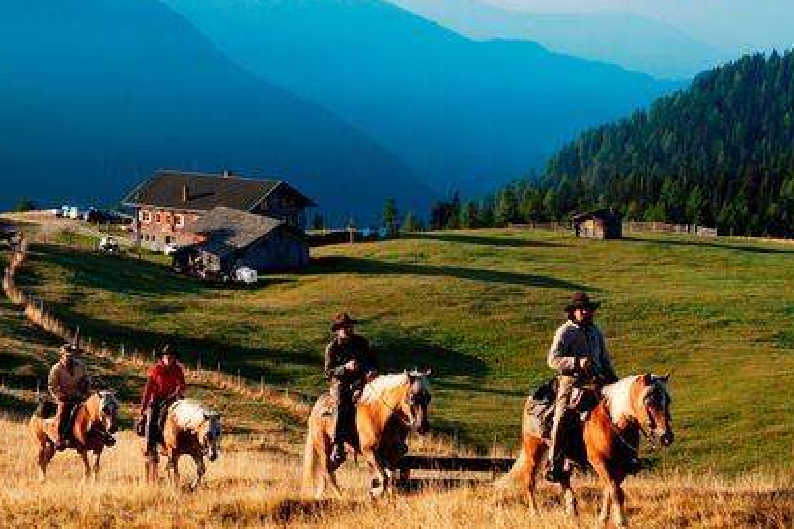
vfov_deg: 24.2
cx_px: 352
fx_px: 1235
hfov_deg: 35.6
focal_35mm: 56
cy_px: 217
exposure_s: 1/500
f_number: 5.6
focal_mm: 30
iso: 200
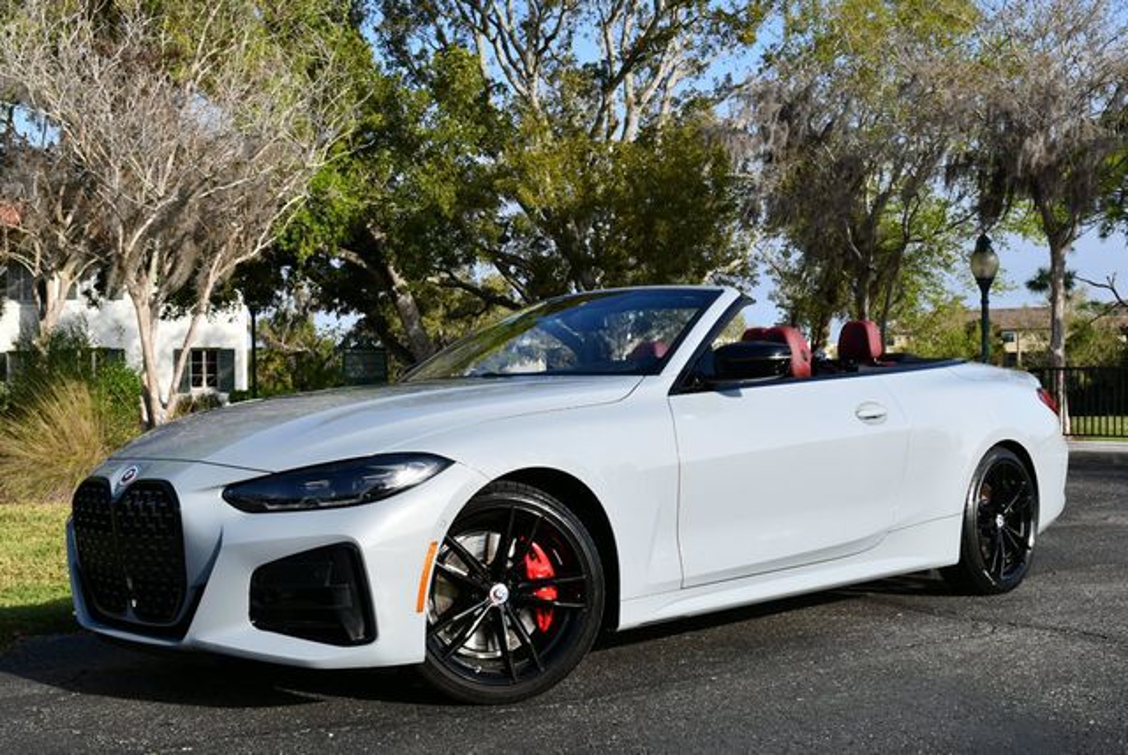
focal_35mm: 44
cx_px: 564
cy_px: 378
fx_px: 1380
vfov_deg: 30.6
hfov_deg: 44.5
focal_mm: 22
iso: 110
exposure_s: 1/250
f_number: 8
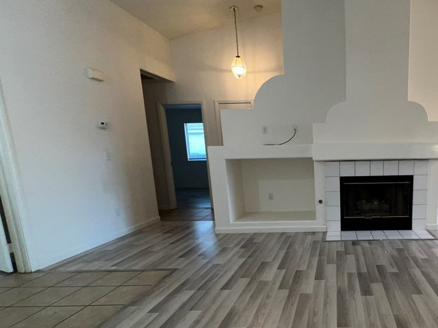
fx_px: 253
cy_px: 197
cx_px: 334
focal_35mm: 20
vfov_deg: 65.3
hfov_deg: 75.2
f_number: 1.8
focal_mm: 1.57
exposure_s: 1/60
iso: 64
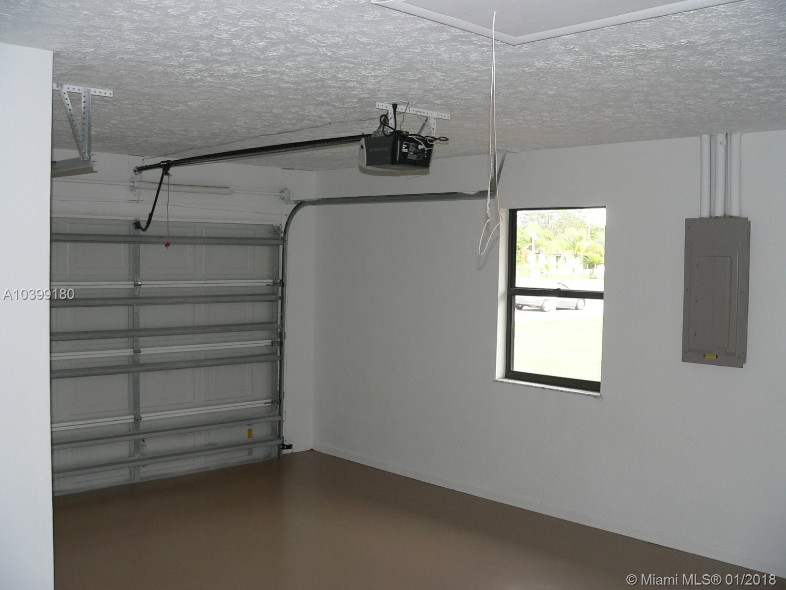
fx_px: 817
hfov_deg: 51.4
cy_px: 295
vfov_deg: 39.7
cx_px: 393
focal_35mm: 36
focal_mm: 6
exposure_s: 1/60
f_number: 2.8
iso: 100
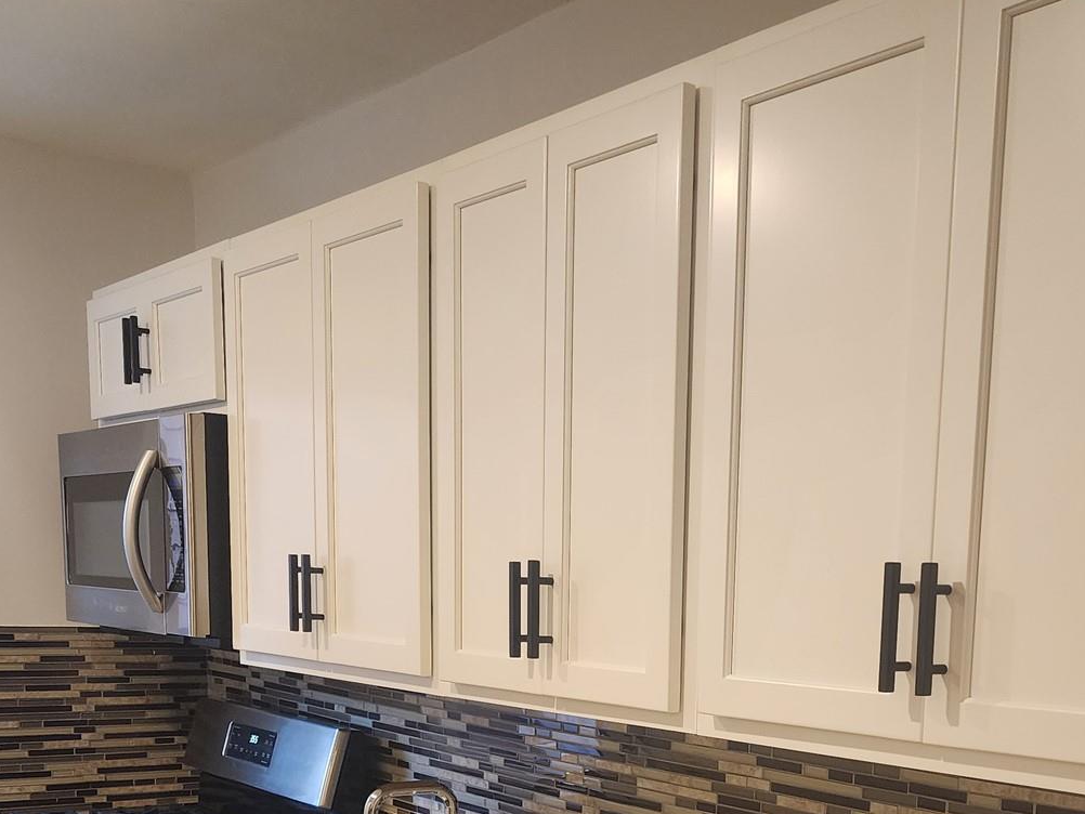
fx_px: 1474
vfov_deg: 29.0
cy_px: 805
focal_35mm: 47
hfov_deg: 39.9
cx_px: 723
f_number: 1.8
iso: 500
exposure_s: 1/120
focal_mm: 6.4
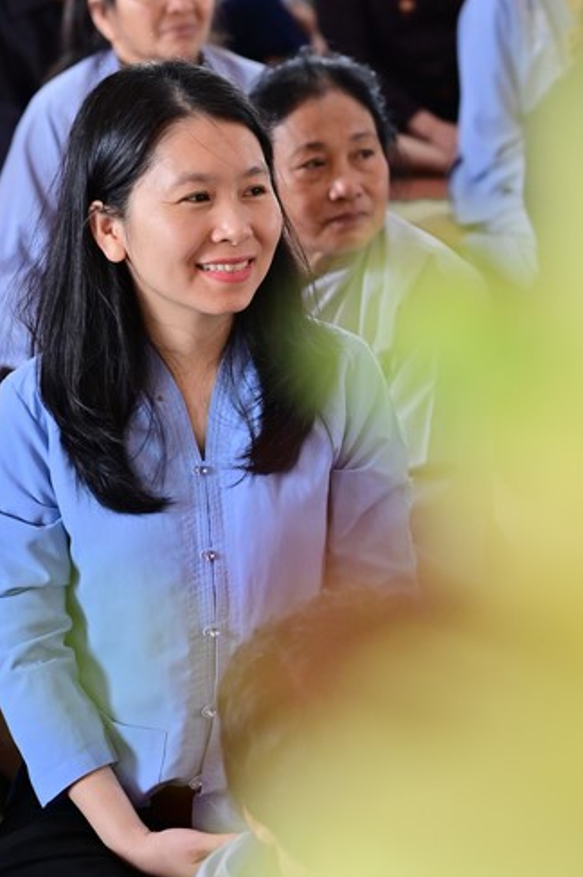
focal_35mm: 160
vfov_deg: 12.8
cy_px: 324
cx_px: 259
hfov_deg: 8.6
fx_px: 3892
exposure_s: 1/125
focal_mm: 120
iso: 2500
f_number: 5.6
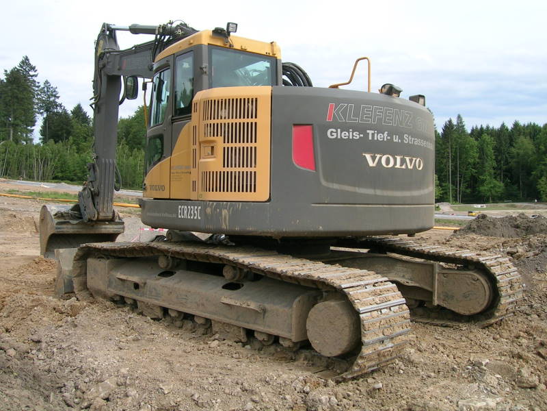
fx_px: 553
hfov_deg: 52.6
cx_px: 274
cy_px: 206
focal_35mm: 35
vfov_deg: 40.7
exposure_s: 1/291
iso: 50
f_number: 4.8
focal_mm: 5.4
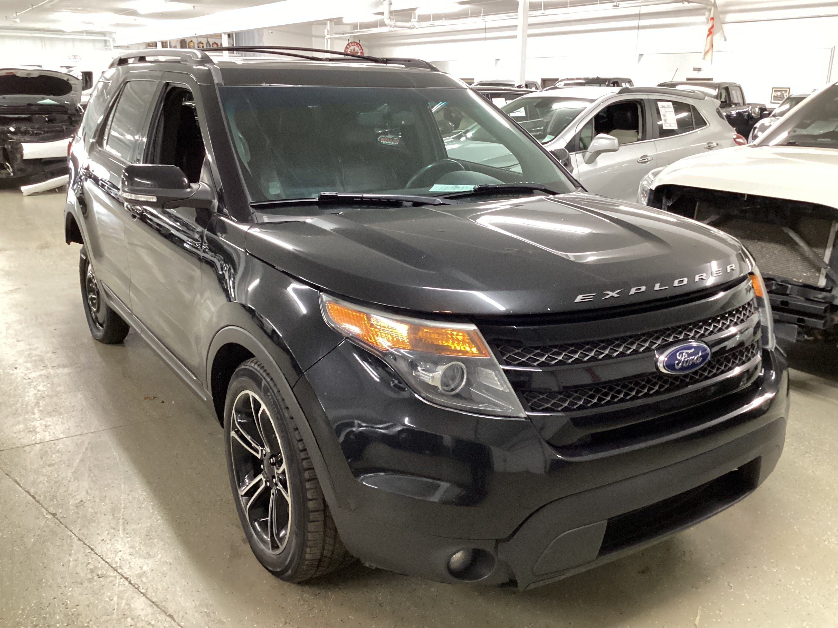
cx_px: 419
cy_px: 314
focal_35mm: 31
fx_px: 750
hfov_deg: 58.4
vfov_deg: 45.4
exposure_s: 1/25
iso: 400
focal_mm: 3.3
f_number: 2.4
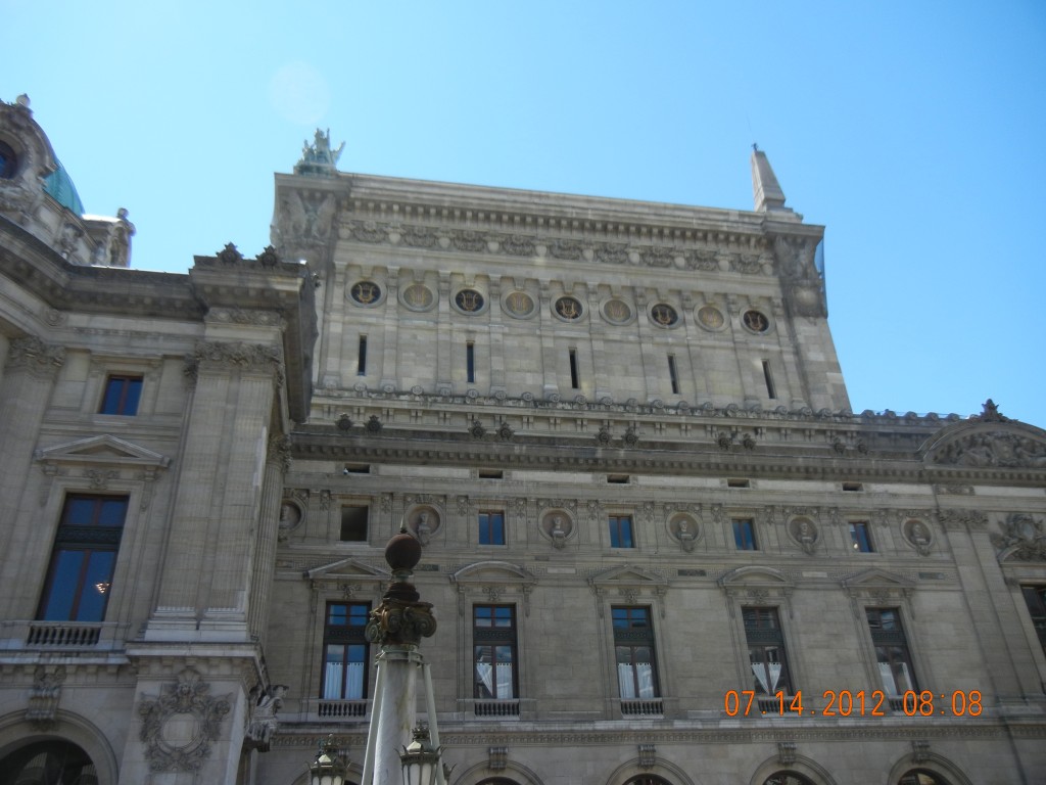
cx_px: 523
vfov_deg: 46.8
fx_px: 907
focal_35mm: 30
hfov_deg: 60.0
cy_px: 392
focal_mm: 5.4
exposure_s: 1/872
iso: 160
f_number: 3.5
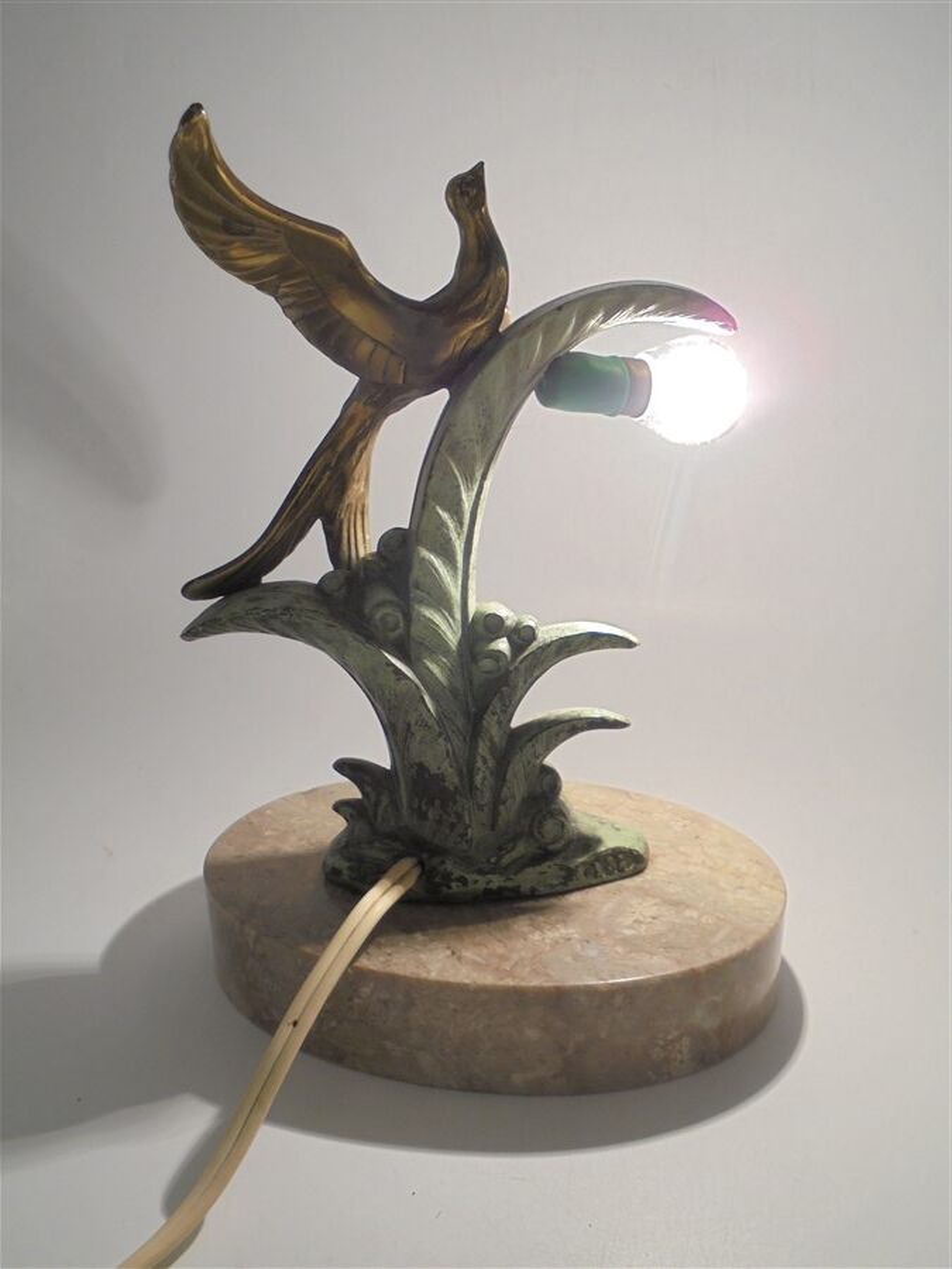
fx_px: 1063
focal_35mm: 29
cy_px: 634
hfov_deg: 48.2
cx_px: 476
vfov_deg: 61.7
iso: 100
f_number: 3.7
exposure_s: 1/30
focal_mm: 5.3
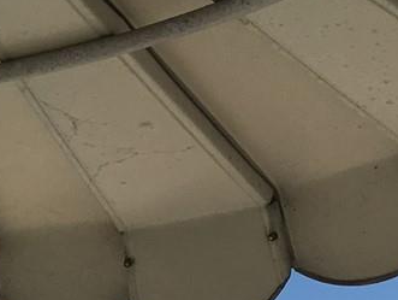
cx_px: -133
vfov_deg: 9.6
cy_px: 689
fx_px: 1611
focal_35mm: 140
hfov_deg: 13.5
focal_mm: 4.15
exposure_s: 1/2747
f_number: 2.2
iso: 25
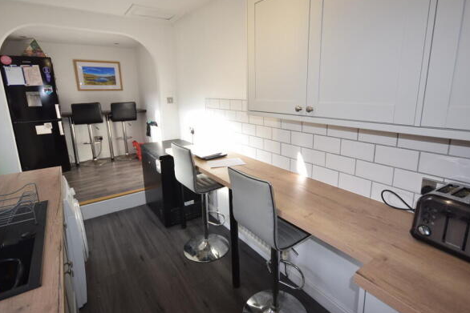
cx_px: 241
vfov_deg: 63.7
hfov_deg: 86.0
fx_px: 252
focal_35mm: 19
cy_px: 144
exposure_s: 1/125
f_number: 5.6
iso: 220
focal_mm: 11.5
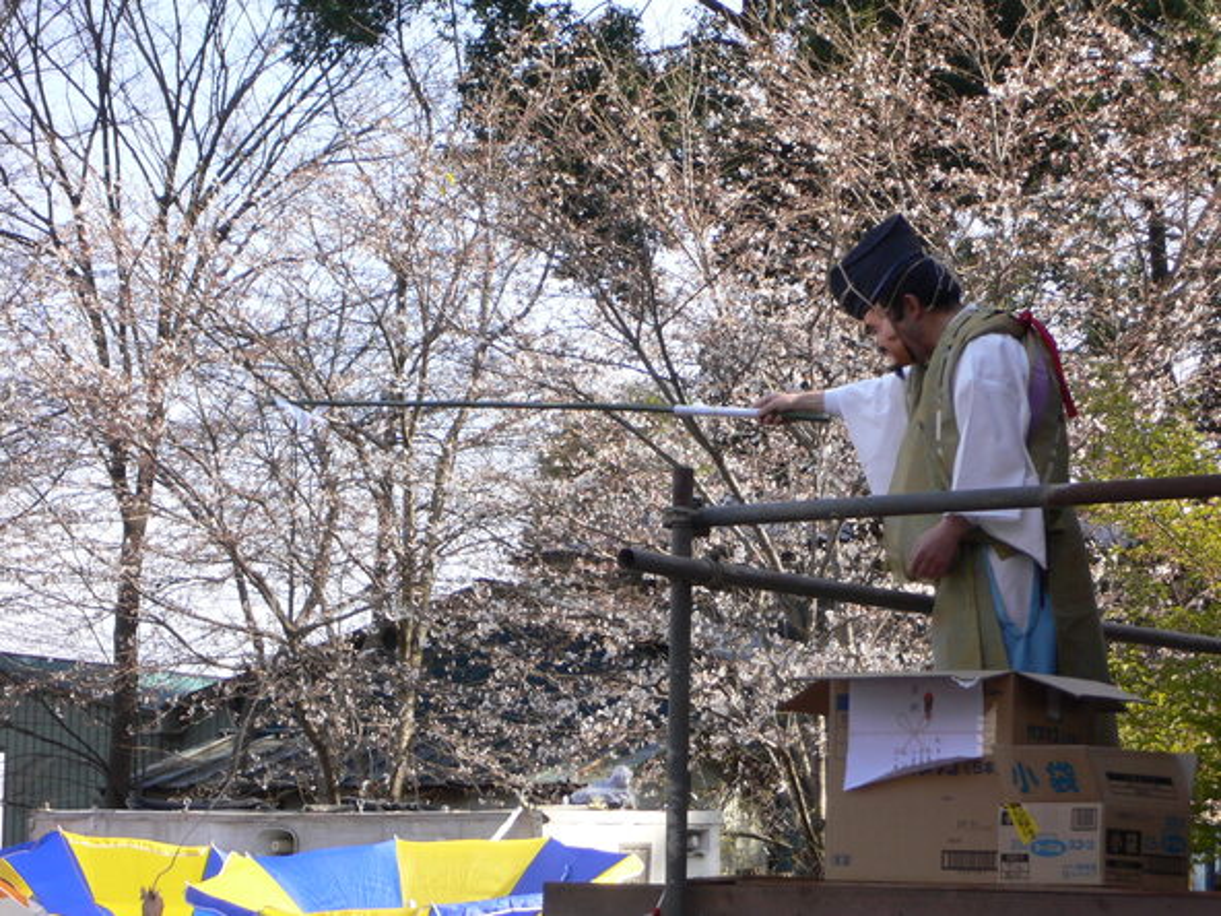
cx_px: 610
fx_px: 3704
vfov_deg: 14.1
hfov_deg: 18.7
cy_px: 458
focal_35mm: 105
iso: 80
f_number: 5
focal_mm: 17.4
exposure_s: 1/125
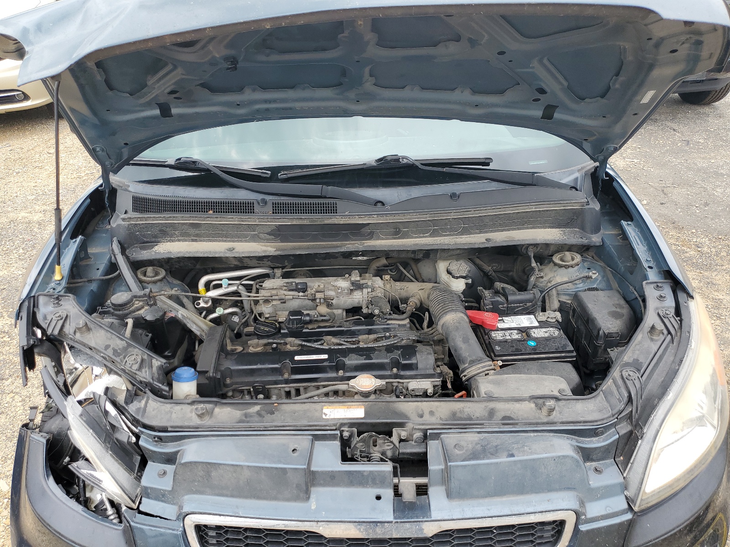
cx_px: 365
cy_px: 274
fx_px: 548
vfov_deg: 53.1
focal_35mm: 26
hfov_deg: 67.3
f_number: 1.5
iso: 50
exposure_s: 1/625
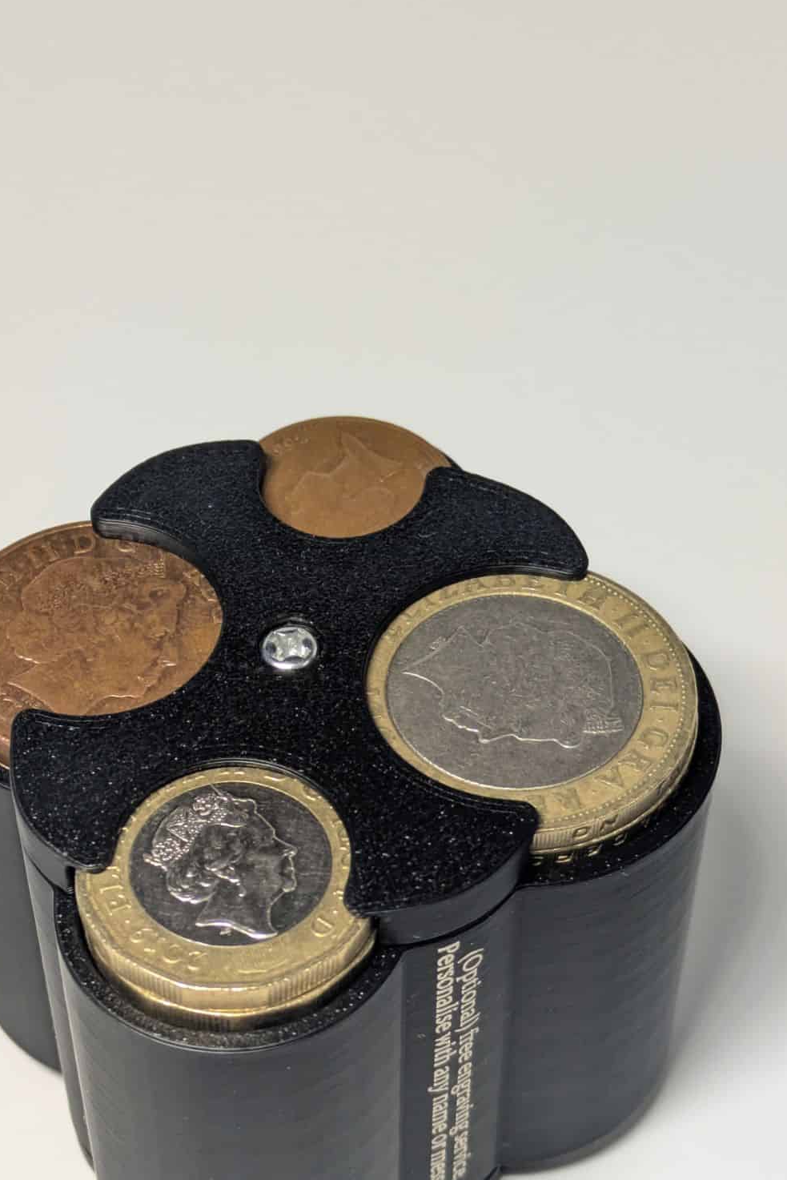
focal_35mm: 72
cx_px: 271
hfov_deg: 18.9
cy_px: 732
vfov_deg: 28.0
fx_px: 2360
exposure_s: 1/100
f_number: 1.89
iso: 116
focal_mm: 5.43
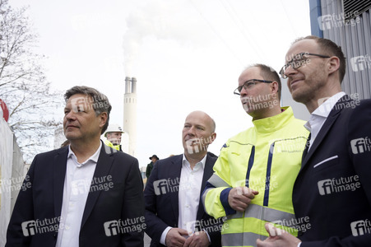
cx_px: 186
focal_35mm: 35
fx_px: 360
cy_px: 124
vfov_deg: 37.8
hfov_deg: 54.5
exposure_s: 1/320
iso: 320
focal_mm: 35
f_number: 6.3
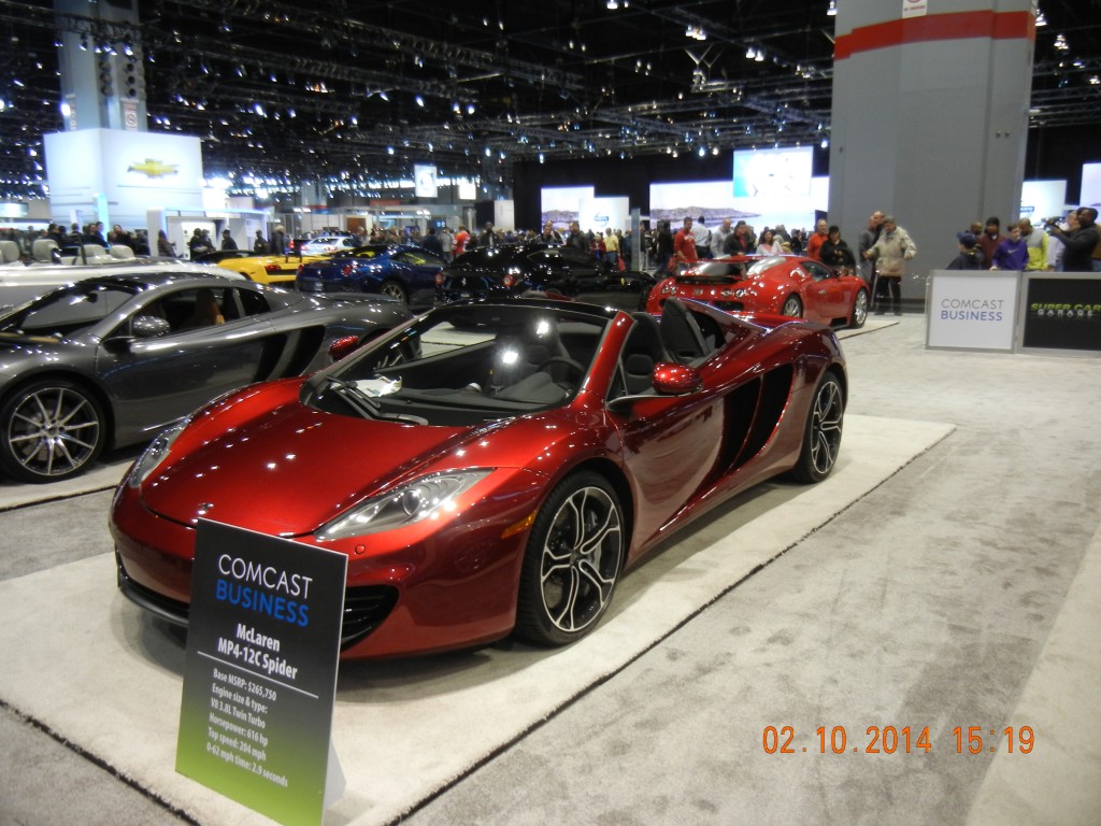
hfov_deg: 60.0
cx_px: 550
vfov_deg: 46.8
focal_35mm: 30
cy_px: 413
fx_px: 954
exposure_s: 1/52.7
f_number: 3.5
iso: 310
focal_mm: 5.4
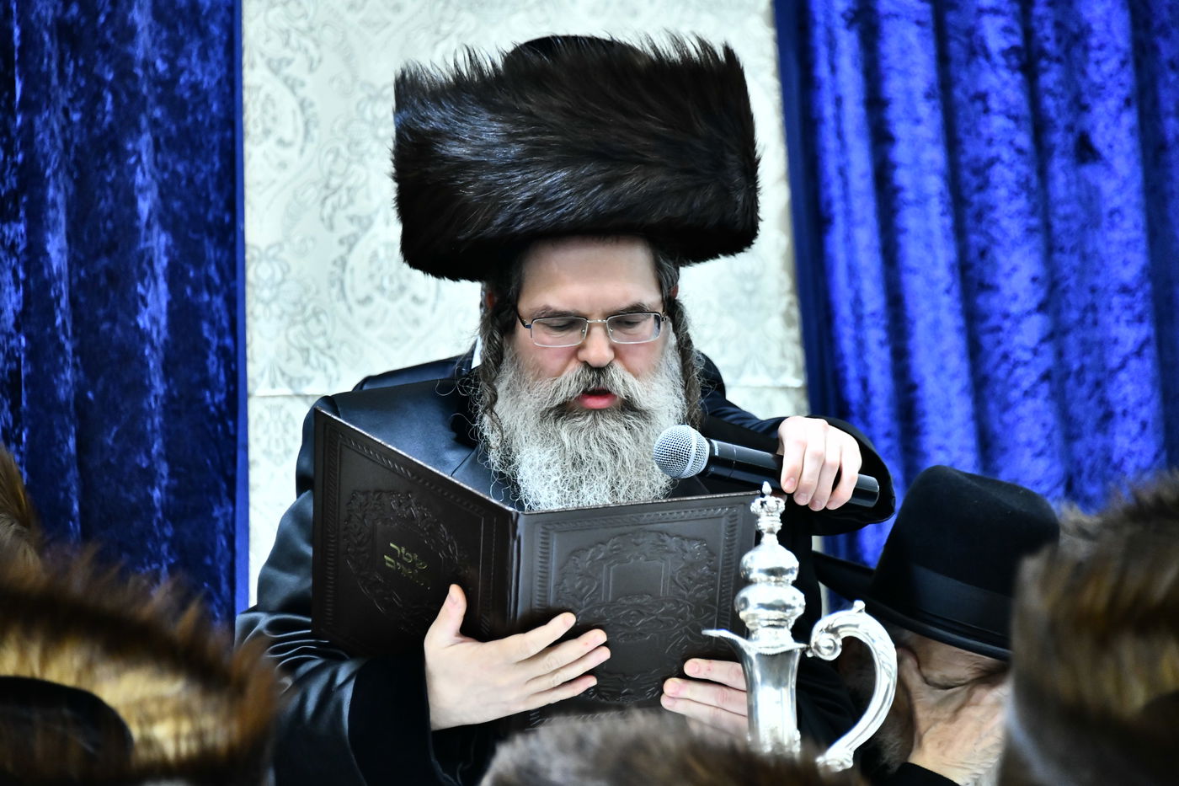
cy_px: 393
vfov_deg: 6.5
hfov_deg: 9.8
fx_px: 6876
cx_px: 590
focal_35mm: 210
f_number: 5.6
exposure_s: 1/60
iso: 4000
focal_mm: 210
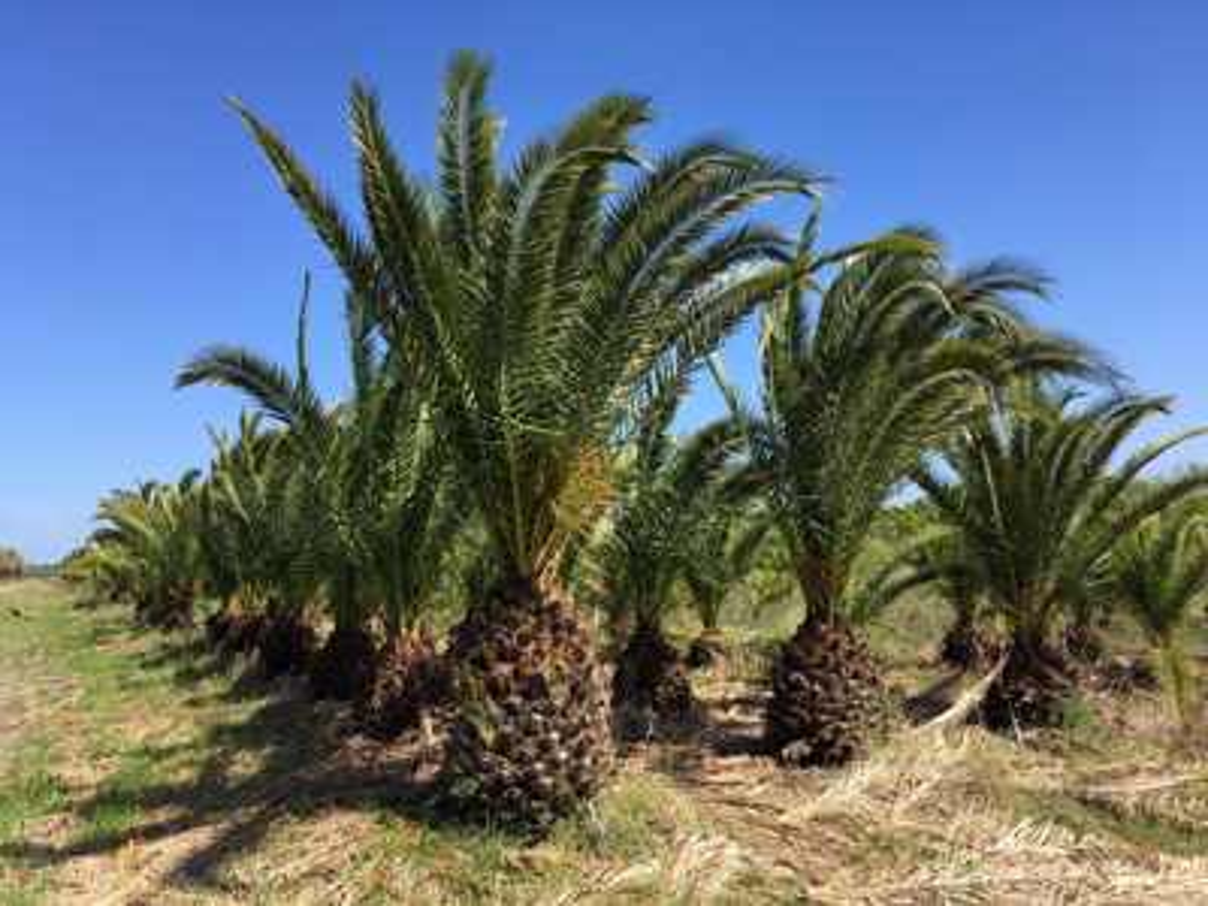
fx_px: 1012
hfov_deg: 61.7
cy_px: 453
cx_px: 604
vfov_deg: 48.2
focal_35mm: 29
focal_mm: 4.15
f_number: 2.2
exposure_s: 1/845
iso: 25
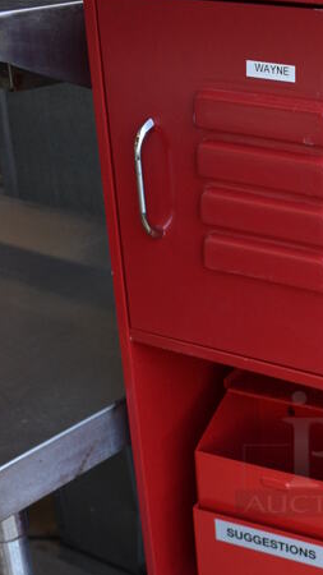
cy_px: 450
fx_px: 1022
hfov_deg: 17.2
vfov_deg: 30.7
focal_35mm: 67
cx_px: 378
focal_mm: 21
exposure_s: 1/250
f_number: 3.8
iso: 800
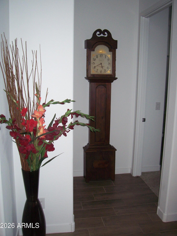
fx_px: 238
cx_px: 90
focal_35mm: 35
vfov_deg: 52.6
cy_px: 115
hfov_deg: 40.7
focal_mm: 5.6
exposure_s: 1/60
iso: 160
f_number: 2.7
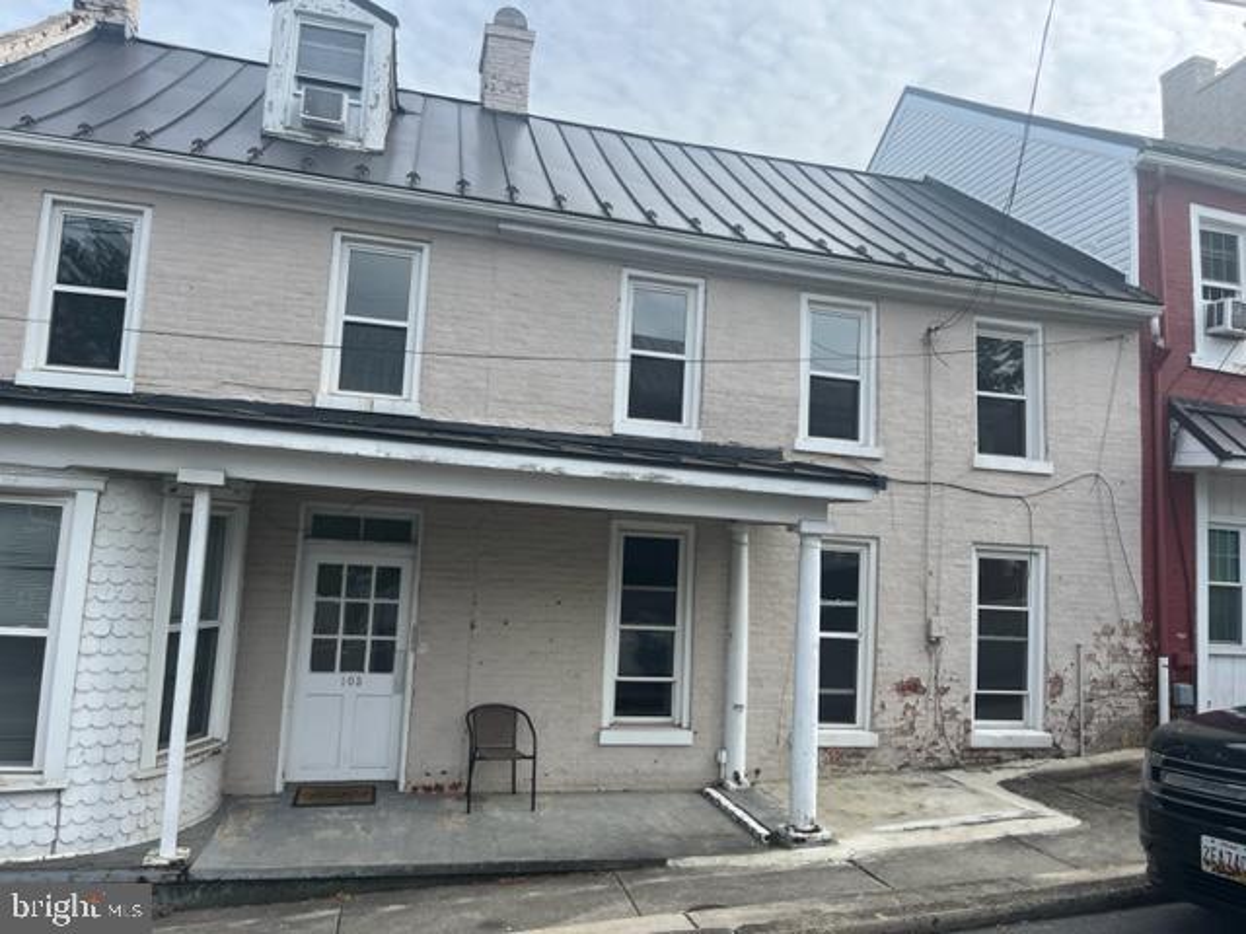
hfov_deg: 67.3
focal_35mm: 26
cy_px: 467
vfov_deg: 53.1
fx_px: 936
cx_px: 623
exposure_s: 1/1957
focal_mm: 5.1
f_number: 1.6
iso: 50
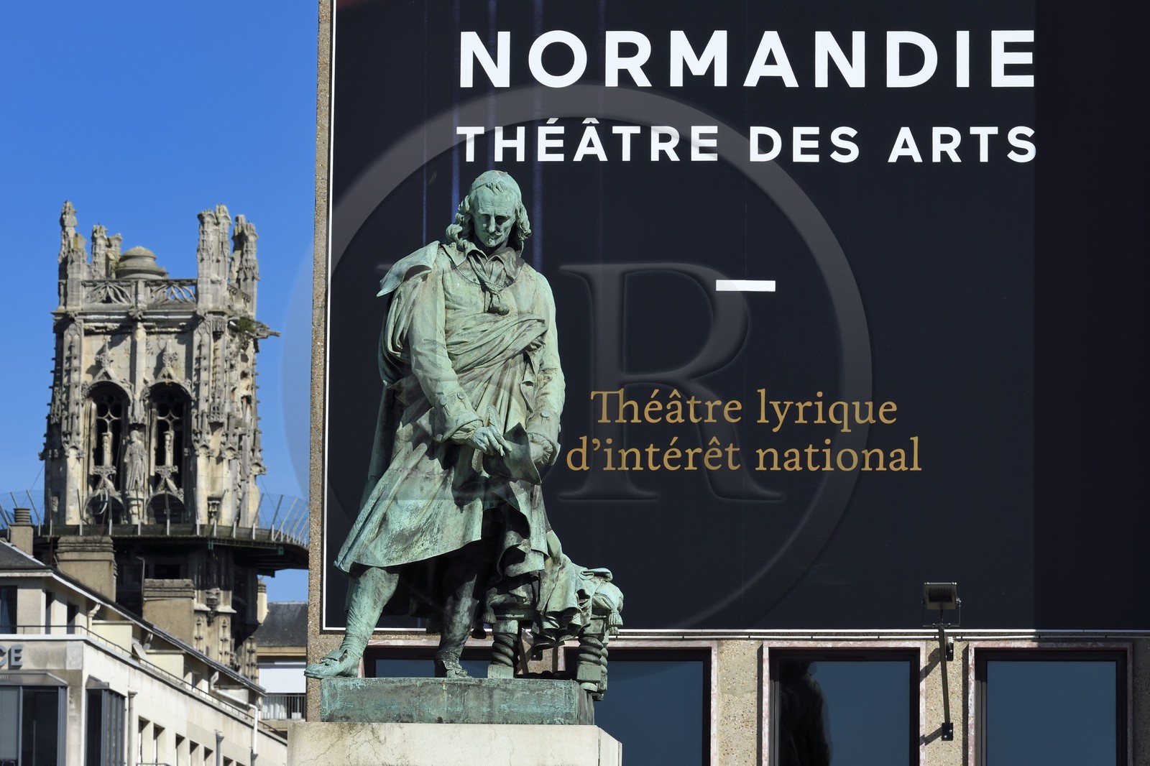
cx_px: 575
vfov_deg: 6.9
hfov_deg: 10.3
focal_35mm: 200
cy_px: 383
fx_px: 6387
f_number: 13
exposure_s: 1/320
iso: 200
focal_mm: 200
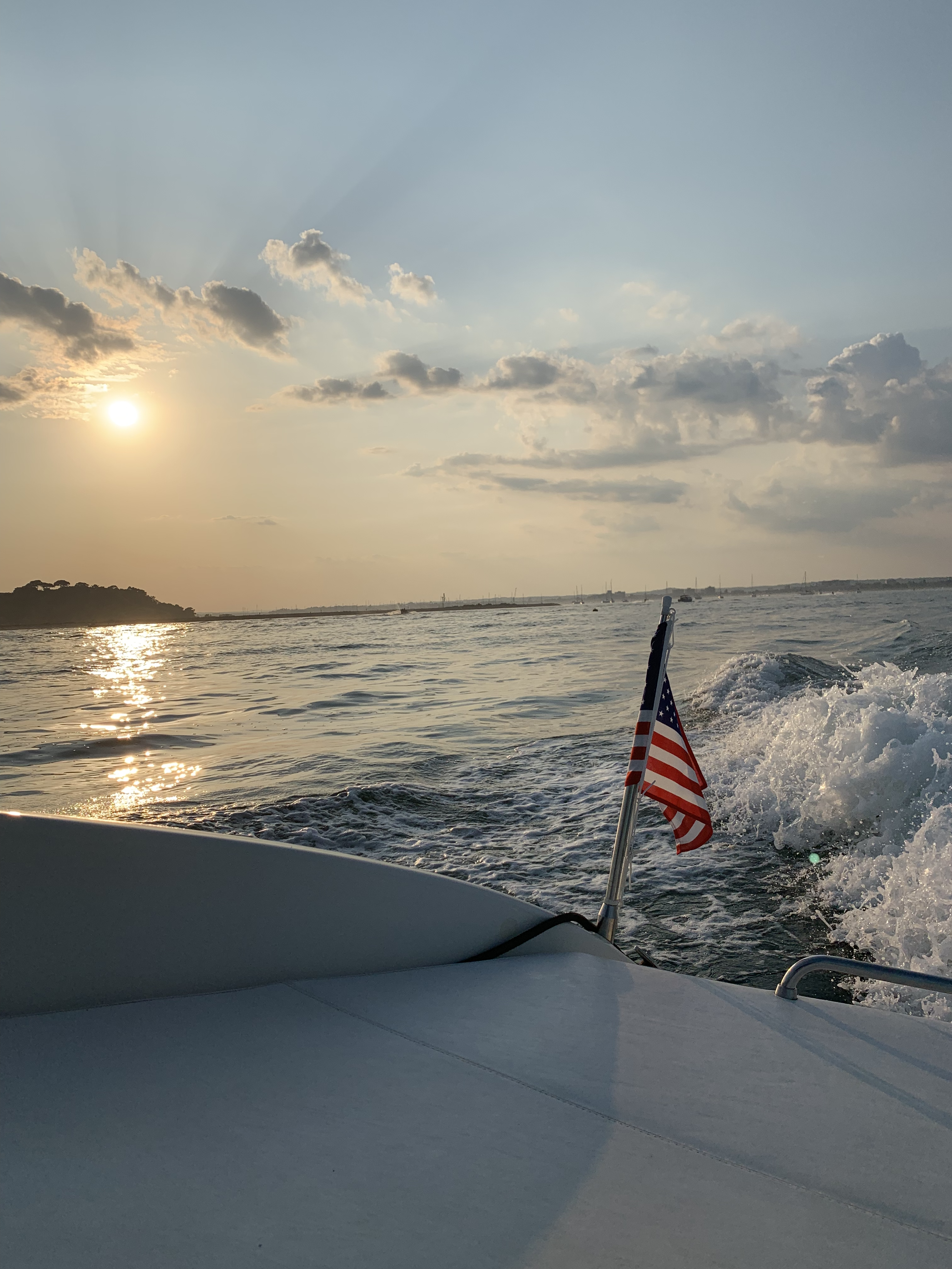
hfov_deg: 53.1
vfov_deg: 67.3
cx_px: 476
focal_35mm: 26
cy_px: 634
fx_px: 953
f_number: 1.8
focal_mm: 4.25
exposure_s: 1/7407
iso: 25
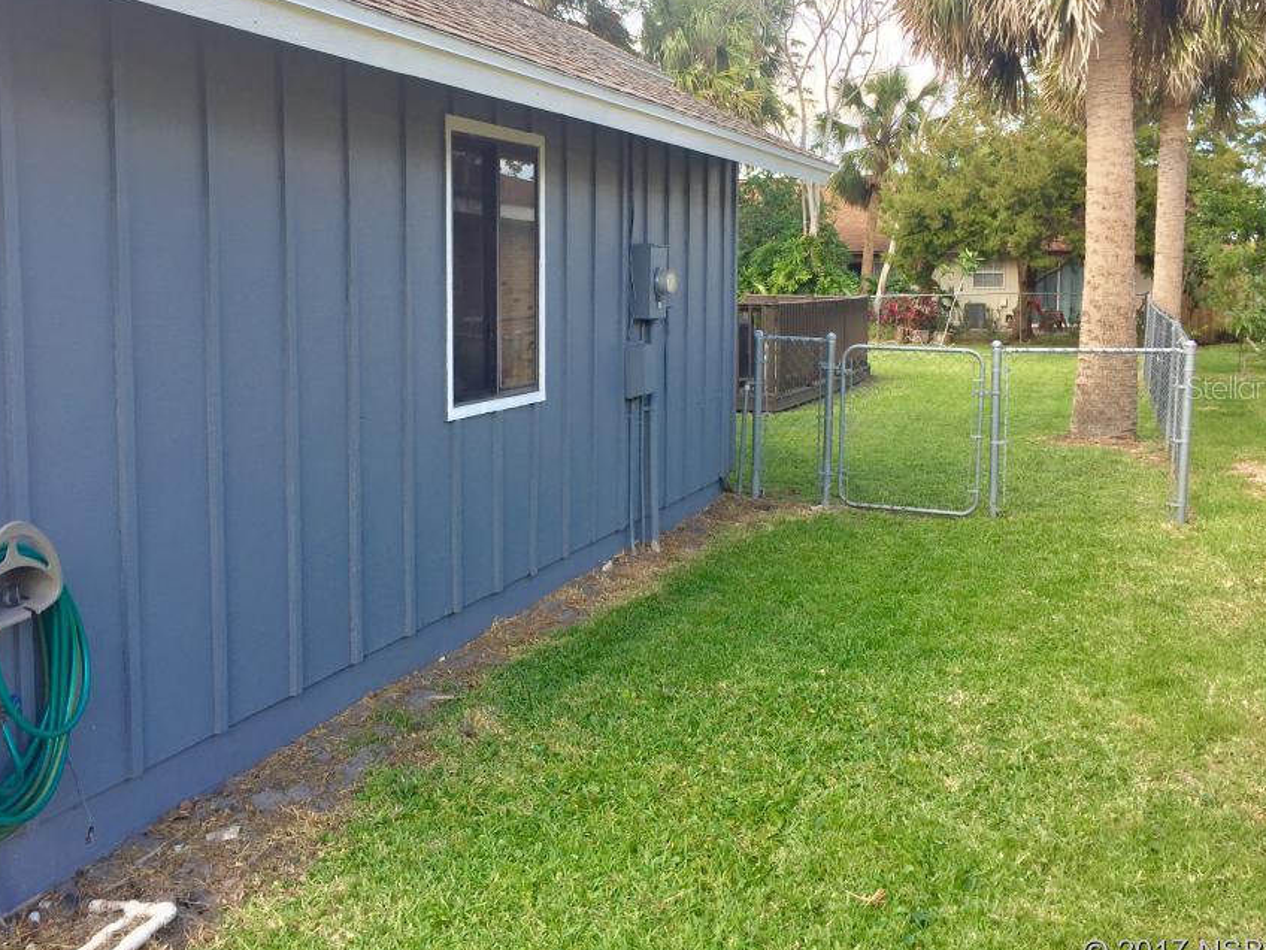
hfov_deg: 52.5
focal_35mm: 35
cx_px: 563
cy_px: 387
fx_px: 1280
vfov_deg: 40.5
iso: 32
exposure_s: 1/316
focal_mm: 4.15
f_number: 2.2
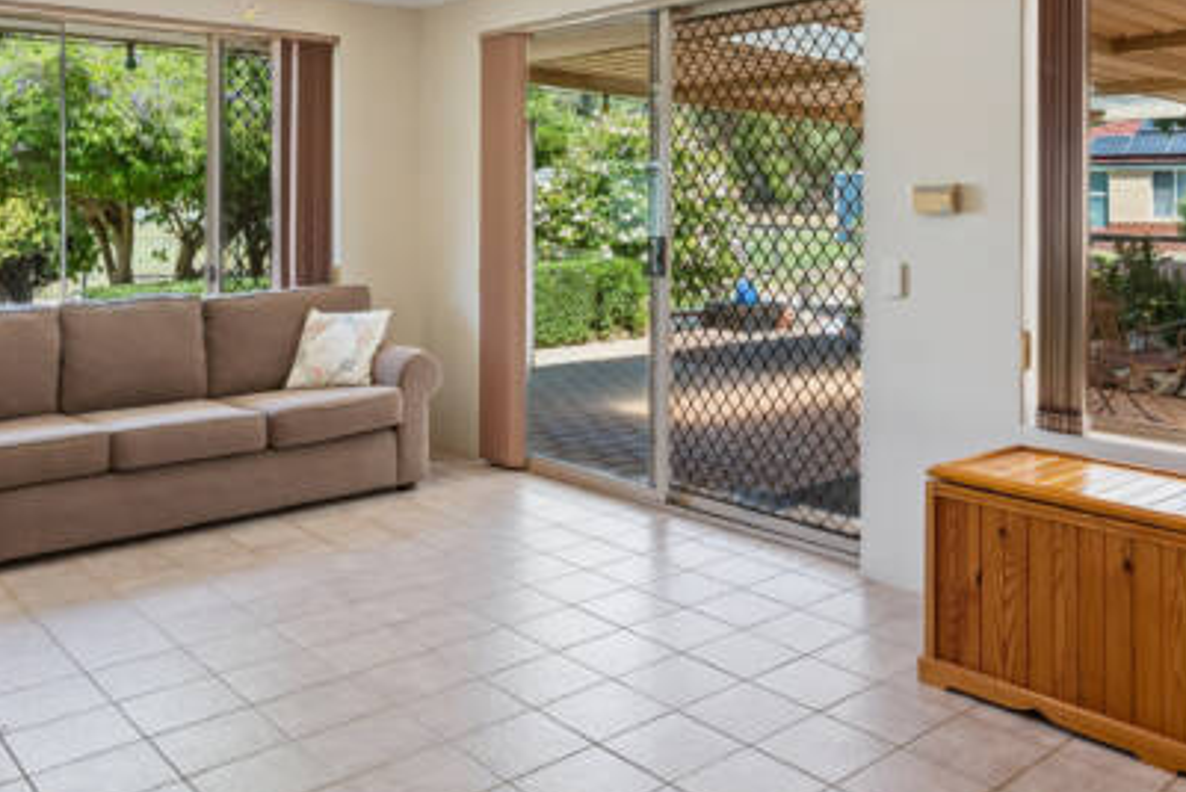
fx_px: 1088
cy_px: 210
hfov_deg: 56.9
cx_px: 697
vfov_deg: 39.1
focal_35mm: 33
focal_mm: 16
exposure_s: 1/125
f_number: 8
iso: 1000
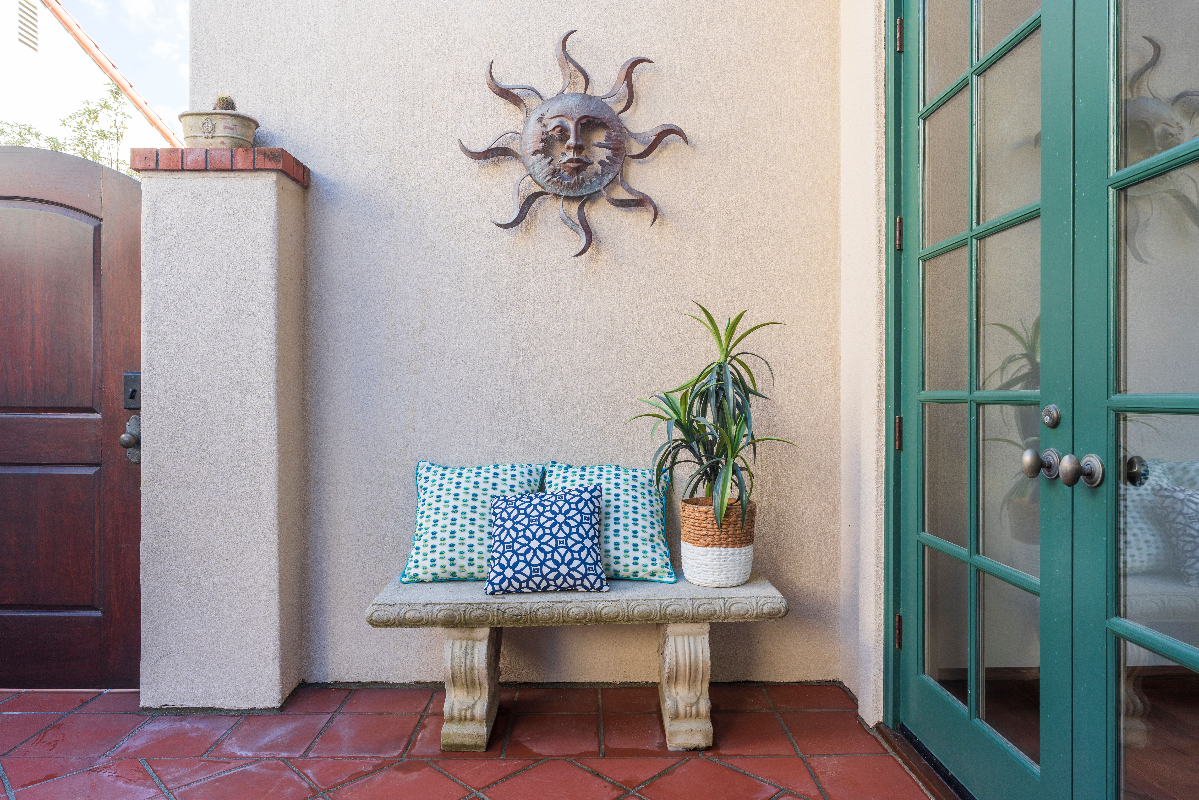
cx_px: 600
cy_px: 400
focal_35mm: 22
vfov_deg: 57.2
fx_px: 733
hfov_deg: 78.6
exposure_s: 1/50
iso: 100
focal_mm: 22
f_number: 7.1
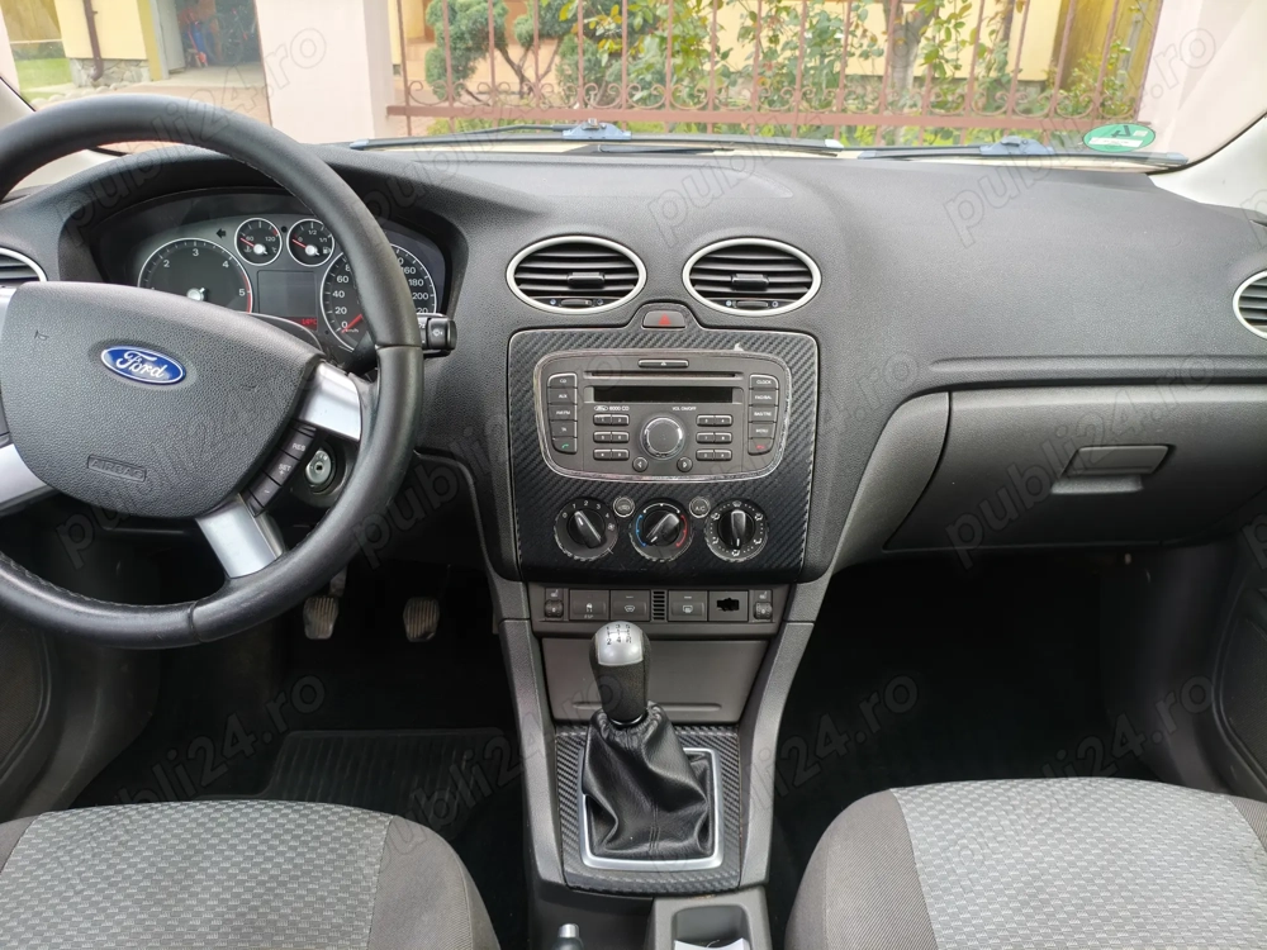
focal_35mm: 26
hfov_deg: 67.3
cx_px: 634
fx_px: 952
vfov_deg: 53.1
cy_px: 475
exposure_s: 1/50
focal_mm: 4.94
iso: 100
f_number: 1.5
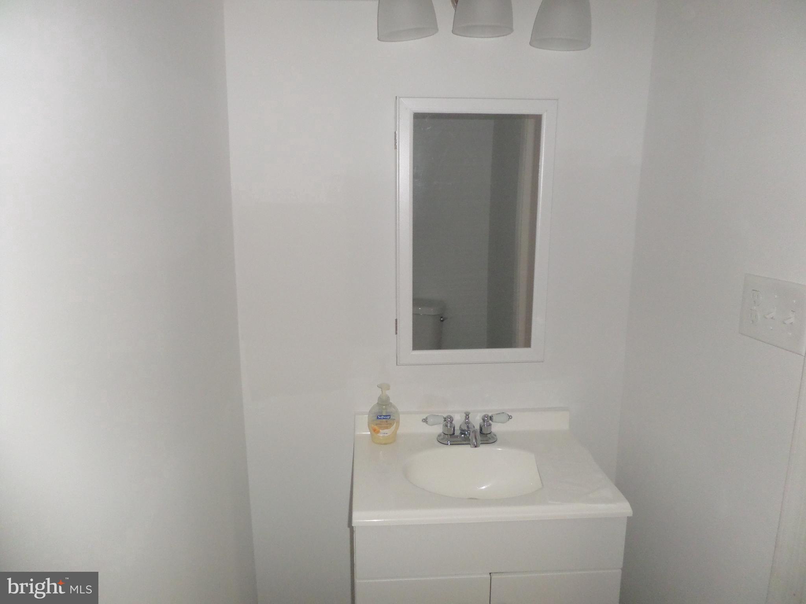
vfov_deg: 56.8
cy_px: 302
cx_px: 403
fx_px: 559
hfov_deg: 71.6
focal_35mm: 24
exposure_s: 1/20
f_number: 8.8
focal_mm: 4.3
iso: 240
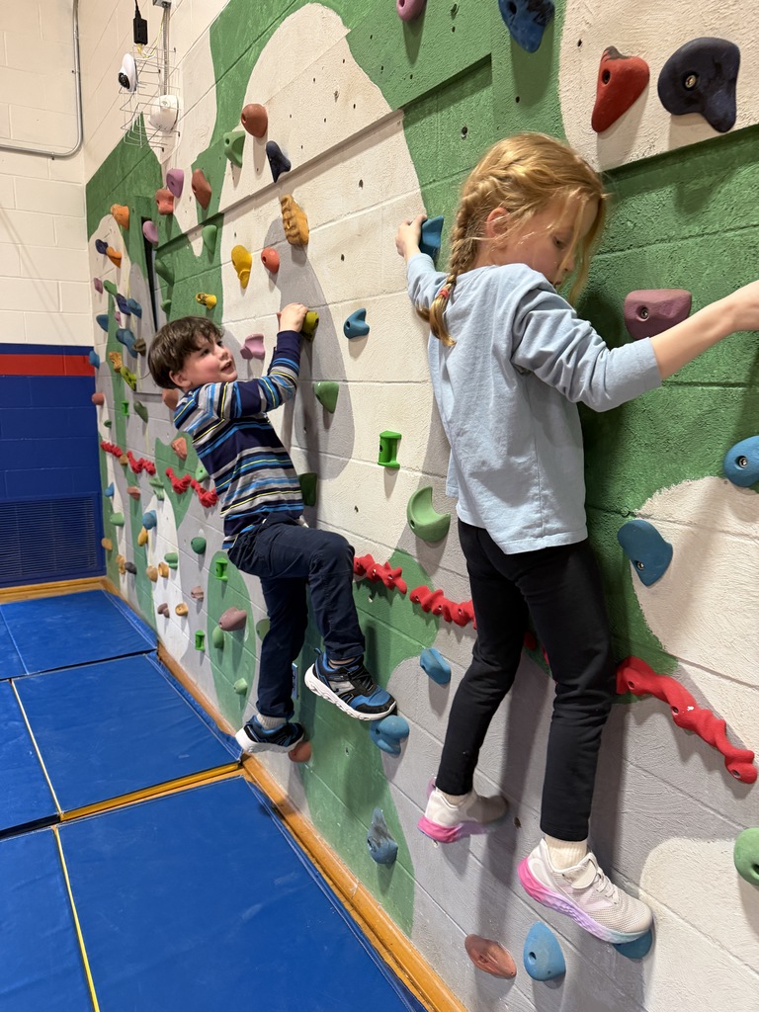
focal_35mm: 24
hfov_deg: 56.8
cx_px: 380
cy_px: 506
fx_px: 702
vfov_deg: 71.6
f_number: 1.78
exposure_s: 1/60
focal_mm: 6.76
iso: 320
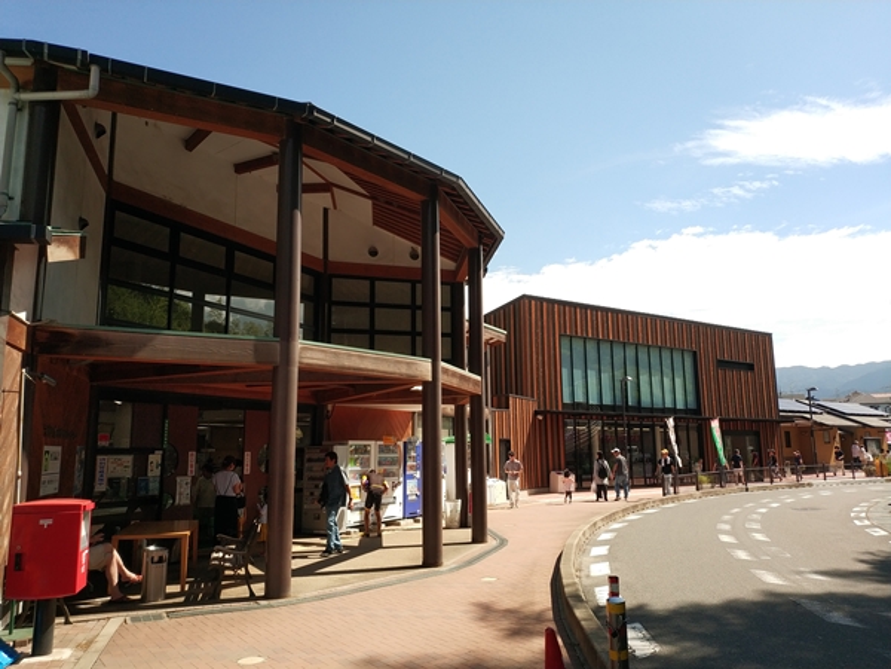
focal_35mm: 32
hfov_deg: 56.8
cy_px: 334
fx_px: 824
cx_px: 446
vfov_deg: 44.2
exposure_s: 1/980
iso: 100
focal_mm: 4.5
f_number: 2
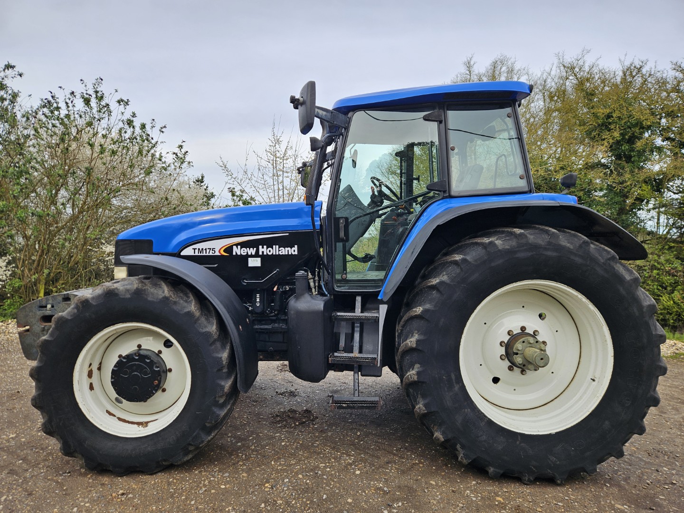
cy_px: 256
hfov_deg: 73.9
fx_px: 454
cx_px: 342
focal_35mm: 23
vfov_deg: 58.9
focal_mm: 5.4
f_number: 1.8
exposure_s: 1/435
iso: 25
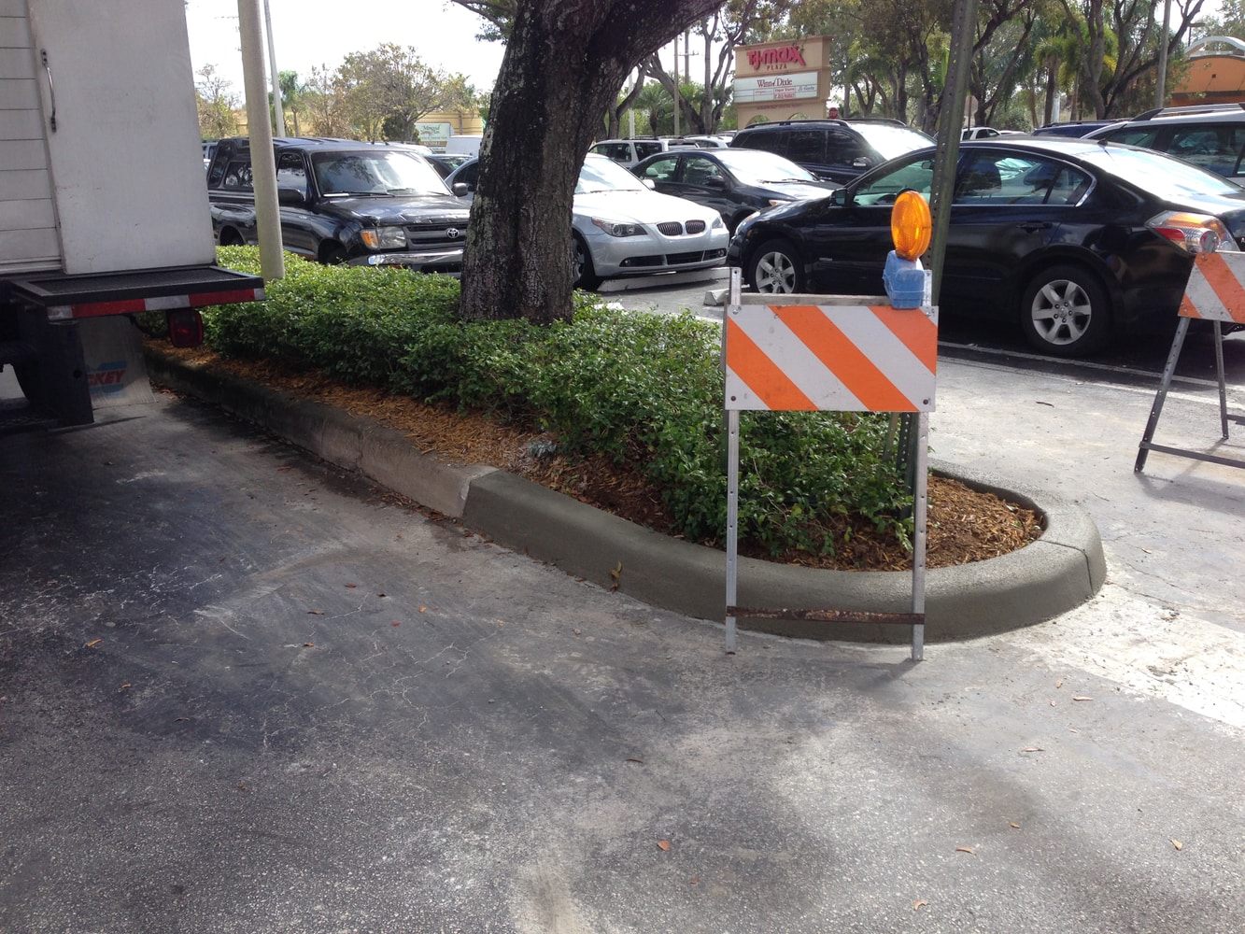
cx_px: 622
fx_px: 1187
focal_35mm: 33
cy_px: 467
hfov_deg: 55.3
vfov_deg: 43.0
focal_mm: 4.12
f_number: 2.4
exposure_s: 1/536
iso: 50
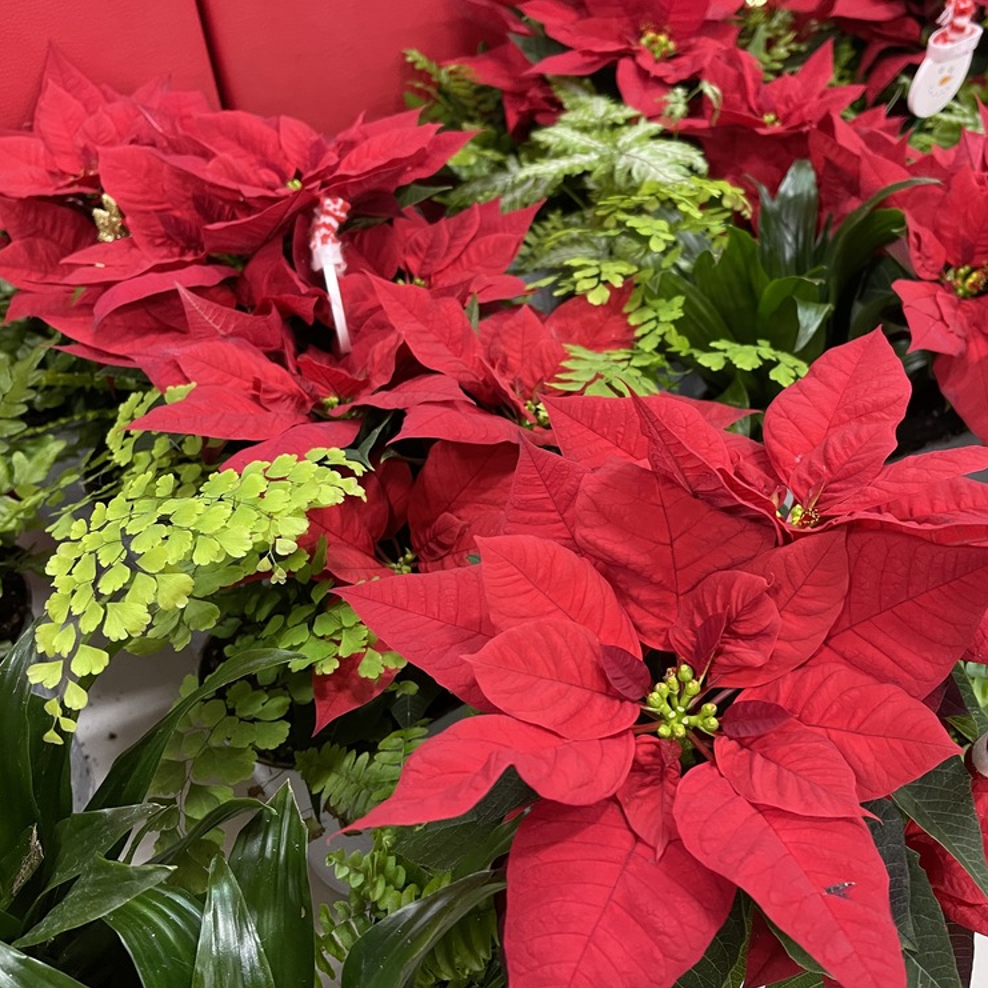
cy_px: 492
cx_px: 611
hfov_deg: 52.0
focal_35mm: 31
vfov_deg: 52.5
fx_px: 1001
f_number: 1.6
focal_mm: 5.1
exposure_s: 1/40
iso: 500
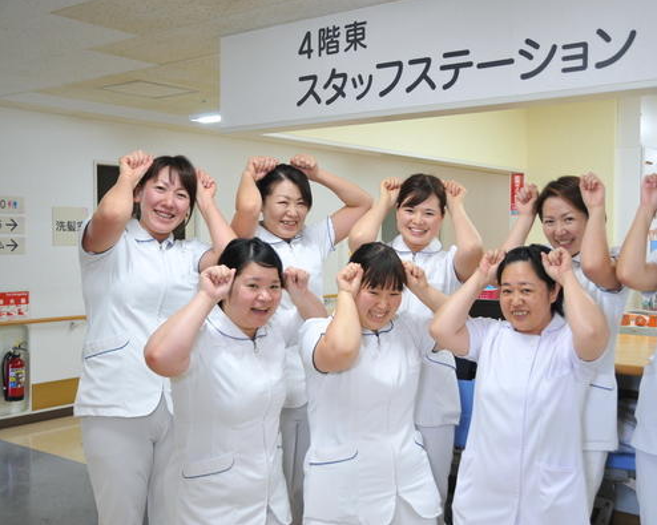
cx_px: 396
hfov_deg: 44.5
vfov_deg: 36.5
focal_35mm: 41
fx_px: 797
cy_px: 261
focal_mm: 24
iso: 400
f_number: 4
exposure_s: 1/25
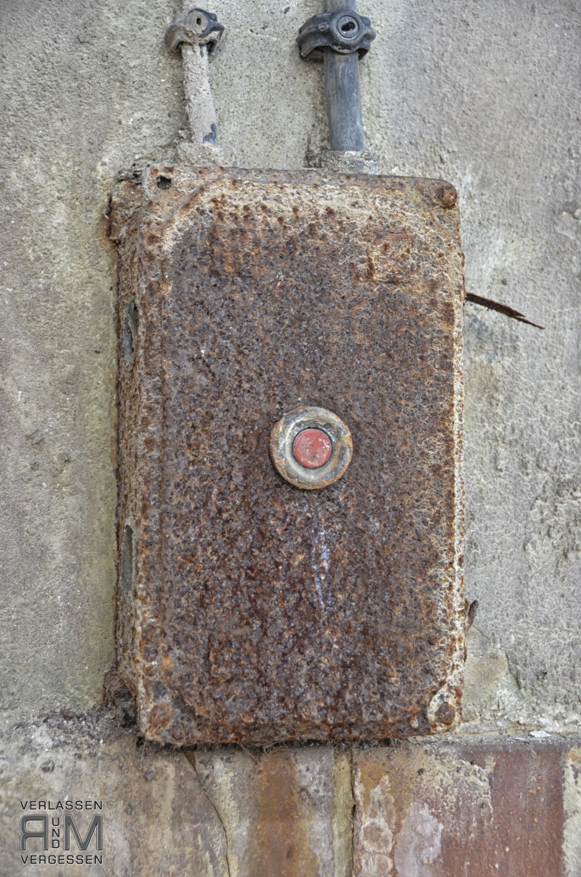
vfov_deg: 24.7
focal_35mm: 82
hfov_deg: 16.5
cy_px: 438
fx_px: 2006
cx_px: 290
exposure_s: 1/60
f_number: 4.8
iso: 400
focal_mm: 55
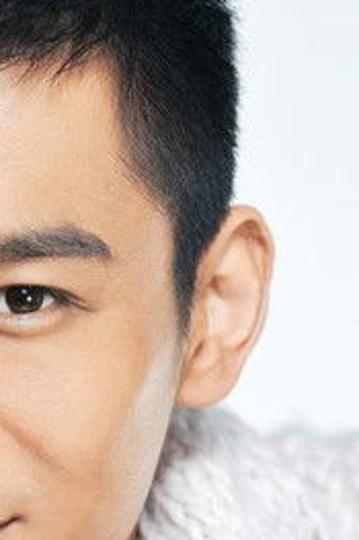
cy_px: 561
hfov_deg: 2.4
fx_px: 8537
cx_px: 78
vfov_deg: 3.6
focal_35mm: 570
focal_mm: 200
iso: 100
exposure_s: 1/125
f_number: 5.6
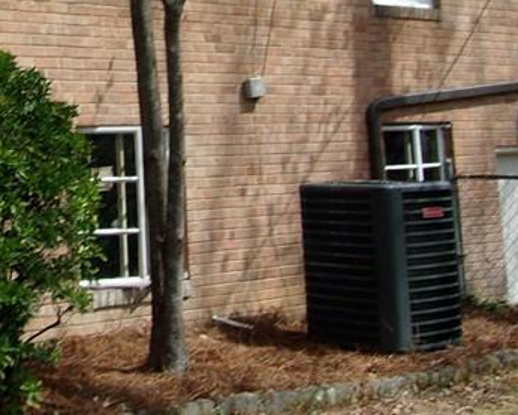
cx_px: -28
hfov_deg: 23.2
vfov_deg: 18.9
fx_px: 1196
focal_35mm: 78
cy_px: -40
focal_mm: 4.9
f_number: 10.4
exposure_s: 1/75
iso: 80
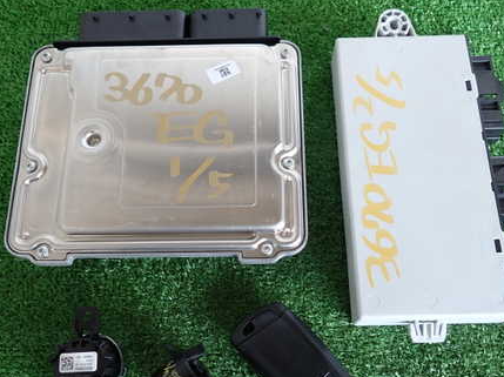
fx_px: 509
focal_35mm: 35
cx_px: 250
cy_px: 233
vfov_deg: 40.4
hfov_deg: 52.7
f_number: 2
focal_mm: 4.5
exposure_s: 1/60
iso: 160
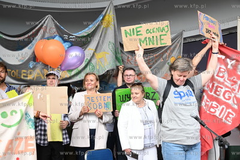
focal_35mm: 50
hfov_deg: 39.6
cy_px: 80
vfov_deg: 27.0
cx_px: 120
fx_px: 333
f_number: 5.6
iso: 500
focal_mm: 50
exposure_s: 1/200
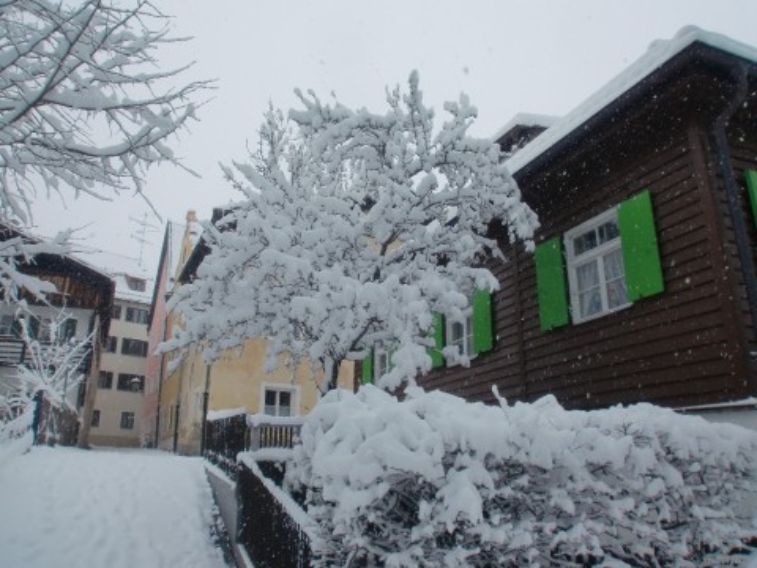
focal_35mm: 26
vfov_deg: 53.1
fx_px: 569
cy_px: 284
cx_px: 378
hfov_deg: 67.3
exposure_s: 1/250
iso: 64
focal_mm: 4.65
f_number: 7.8
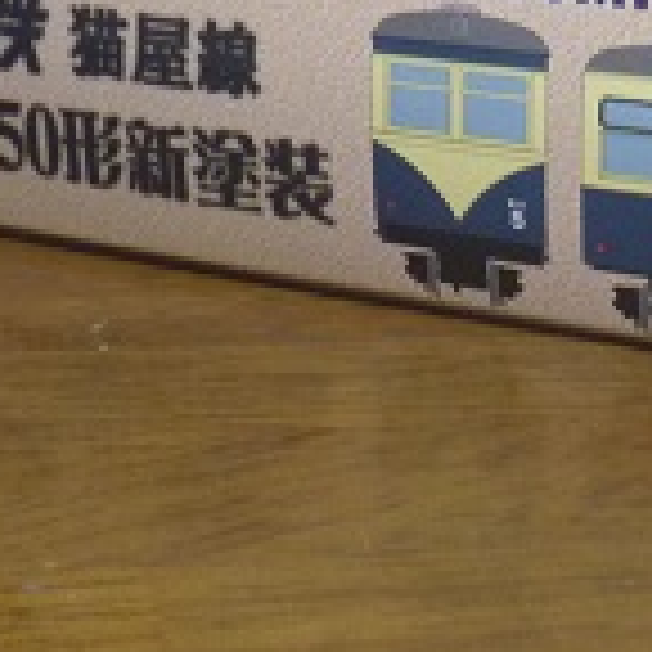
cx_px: 576
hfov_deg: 17.2
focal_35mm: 100
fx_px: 2131
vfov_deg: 17.0
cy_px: -9
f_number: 3.5
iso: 320
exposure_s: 1/30
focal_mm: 6.3
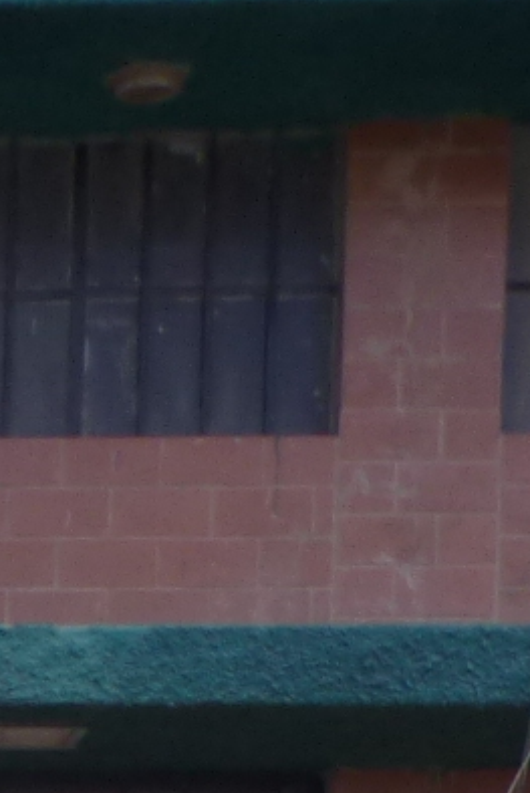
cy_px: 1493
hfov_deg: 7.5
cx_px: -1016
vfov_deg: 11.6
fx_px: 3574
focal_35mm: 162
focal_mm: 5.4
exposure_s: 1/400
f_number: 3.6
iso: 100
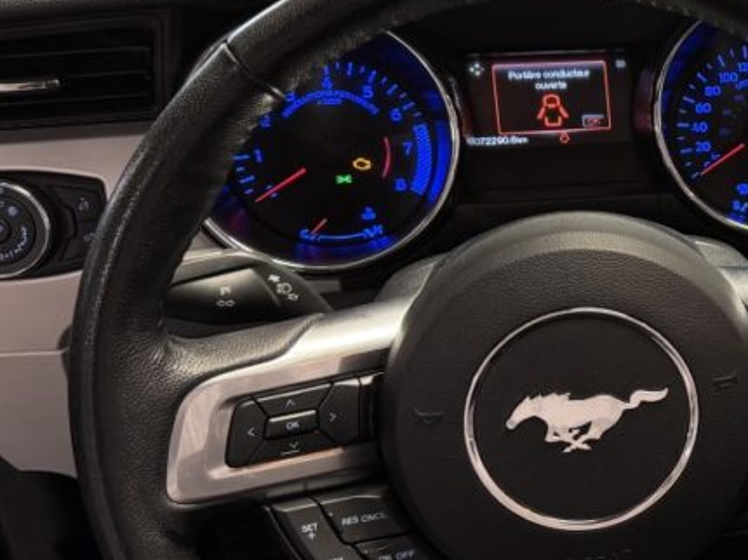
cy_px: 261
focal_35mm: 67
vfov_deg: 21.9
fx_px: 1447
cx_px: 932
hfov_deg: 25.5
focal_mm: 6.76
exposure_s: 1/50
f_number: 1.78
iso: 160
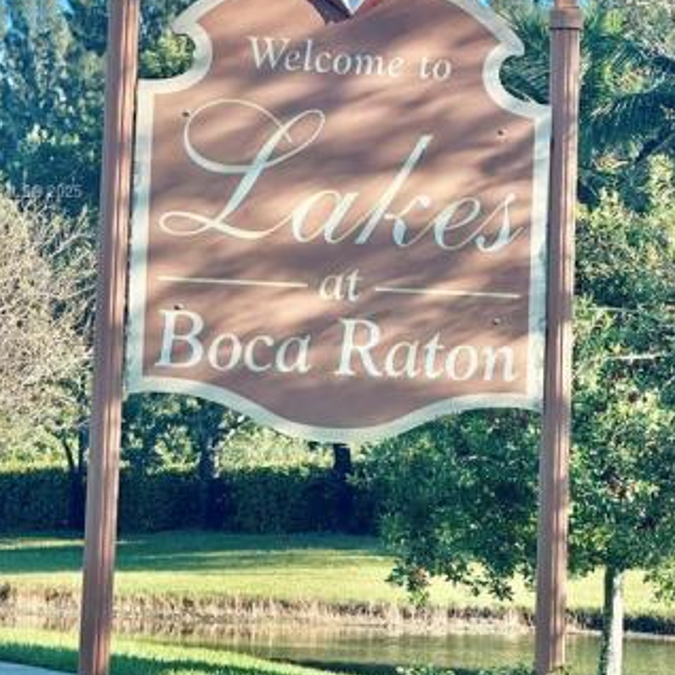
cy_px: 193
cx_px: 422
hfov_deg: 11.3
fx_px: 3397
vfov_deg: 11.3
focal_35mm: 154
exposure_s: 1/145
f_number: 2.8
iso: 32
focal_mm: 9
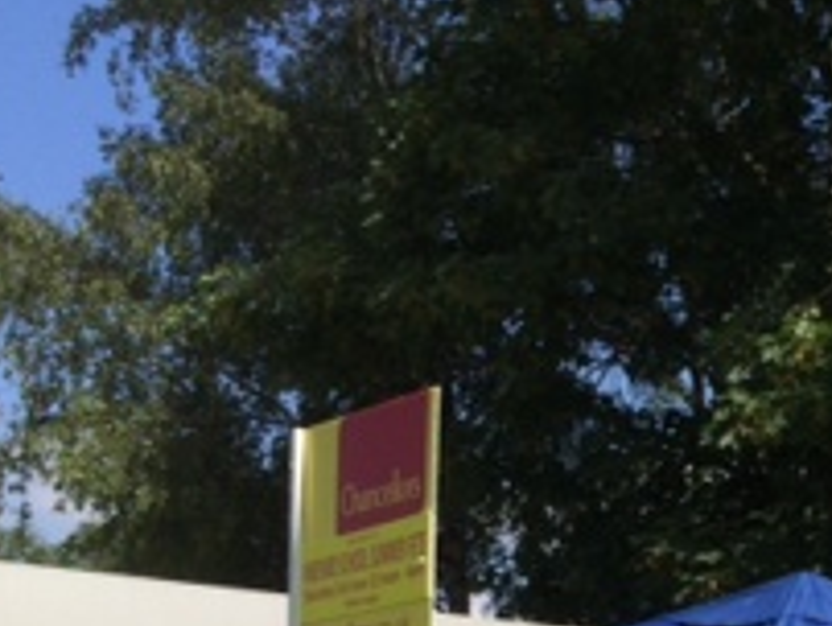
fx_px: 2286
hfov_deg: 18.6
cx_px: 1190
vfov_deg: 14.4
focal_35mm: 95
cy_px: 968
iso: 40
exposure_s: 1/2053
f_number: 2.2
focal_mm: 4.12
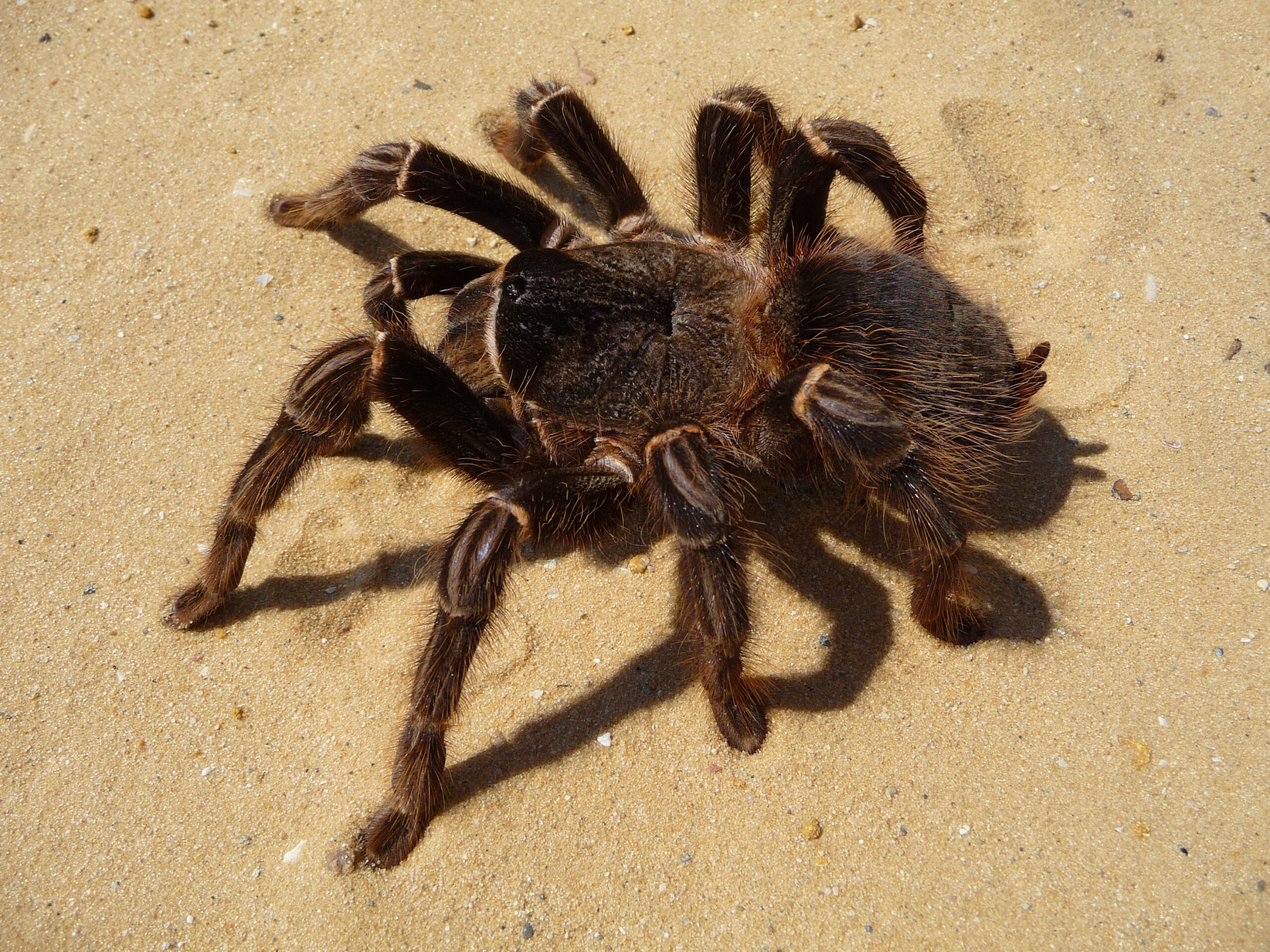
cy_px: 476
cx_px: 635
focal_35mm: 28
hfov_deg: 63.4
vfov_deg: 49.7
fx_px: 1027
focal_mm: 4.7
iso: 100
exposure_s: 1/250
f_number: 8
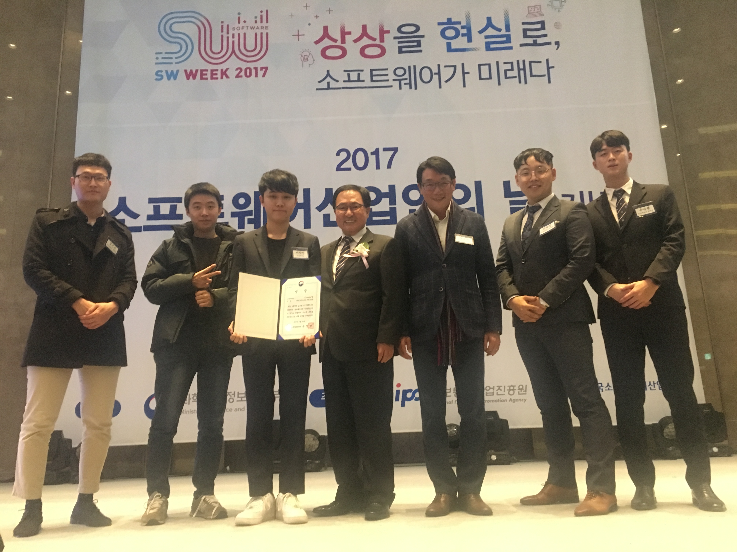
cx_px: 368
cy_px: 276
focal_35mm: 29
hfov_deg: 61.7
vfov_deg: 48.2
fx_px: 617
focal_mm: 4.15
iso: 250
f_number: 2.2
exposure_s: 1/15
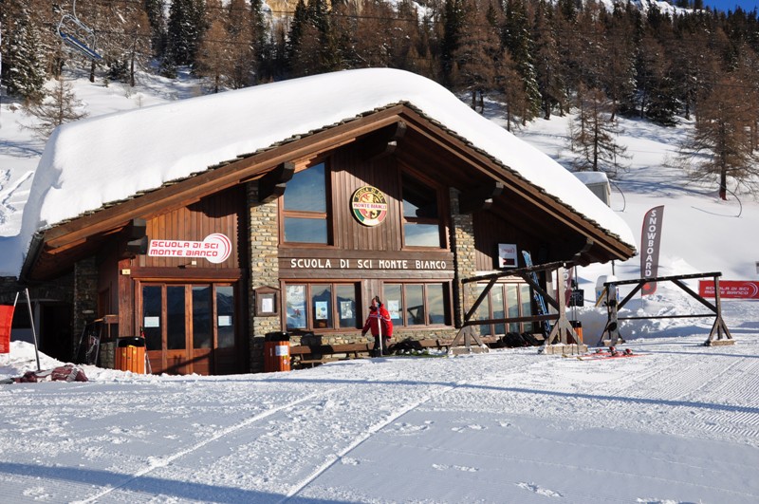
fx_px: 663
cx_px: 380
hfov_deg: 59.6
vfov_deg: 41.6
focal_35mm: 32
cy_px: 252
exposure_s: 1/400
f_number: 11
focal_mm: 21
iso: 200
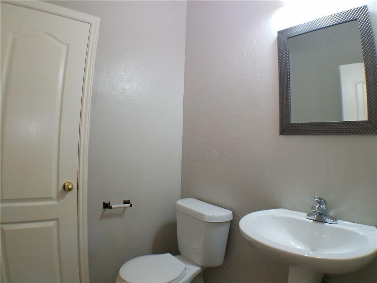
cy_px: 142
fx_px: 283
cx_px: 188
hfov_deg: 67.3
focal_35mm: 26
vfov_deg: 53.1
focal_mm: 4.2
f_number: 1.7
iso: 125
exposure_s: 1/60
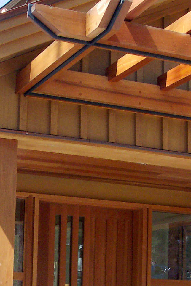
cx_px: 40
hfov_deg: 16.0
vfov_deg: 23.3
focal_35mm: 85
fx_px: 676
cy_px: 260
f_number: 4.8
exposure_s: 1/250
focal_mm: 8
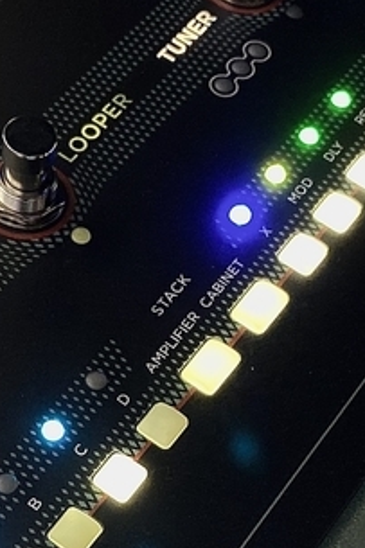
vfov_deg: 27.5
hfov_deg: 19.1
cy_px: 489
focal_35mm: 71
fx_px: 1081
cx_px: 102
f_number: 1.8
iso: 640
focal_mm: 4.25
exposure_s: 1/25
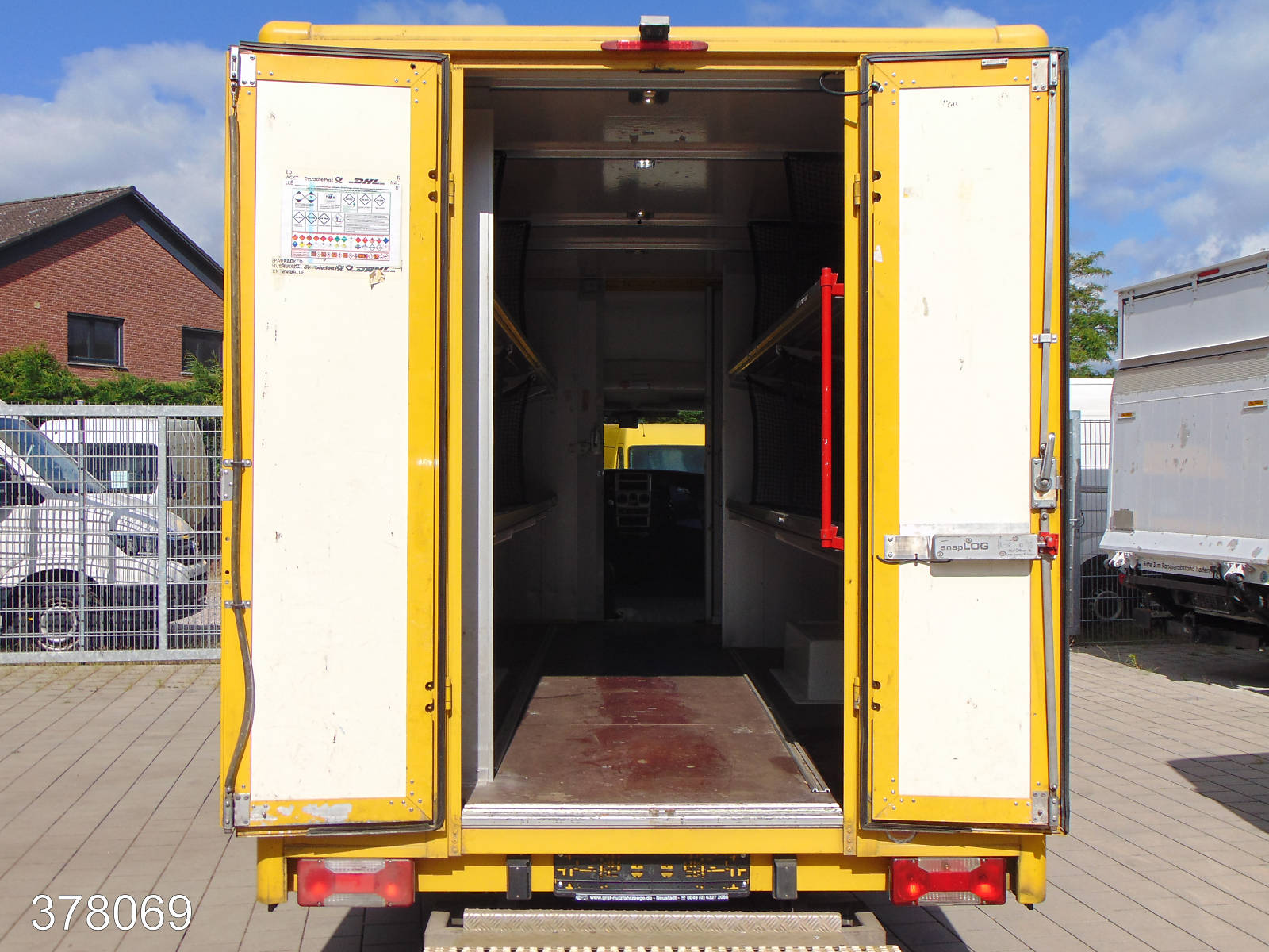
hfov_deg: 52.6
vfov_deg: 40.7
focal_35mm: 35
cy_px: 476
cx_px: 634
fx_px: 1283
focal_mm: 6.3
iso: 80
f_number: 8.3
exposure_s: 1/320
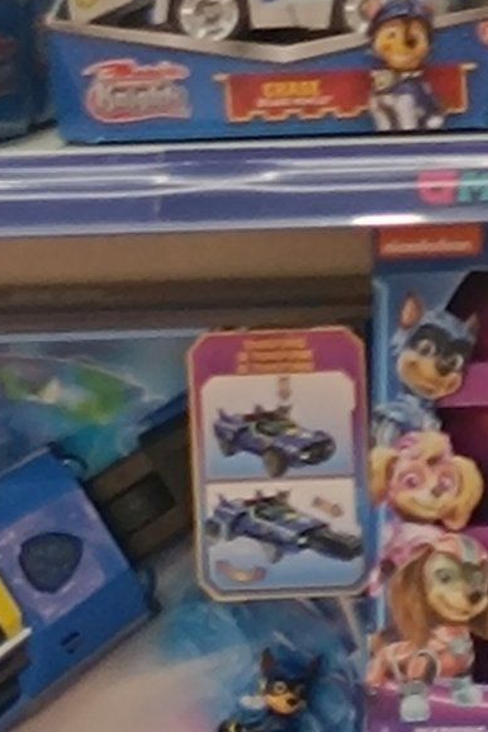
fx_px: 2401
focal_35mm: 118
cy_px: -355
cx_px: 1123
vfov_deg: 16.0
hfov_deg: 10.3
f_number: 1.88
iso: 310
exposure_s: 1/50.3
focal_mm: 5.59
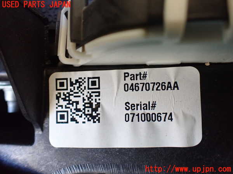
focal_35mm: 30
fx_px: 202
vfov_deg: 46.8
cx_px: 116
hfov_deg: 60.0
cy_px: 87
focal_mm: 5.4
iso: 800
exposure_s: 1/100
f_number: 2.3
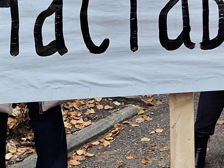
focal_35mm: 95
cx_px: 274
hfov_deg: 19.4
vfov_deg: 14.5
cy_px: -88
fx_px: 615
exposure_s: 1/247
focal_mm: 5.54
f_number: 1.8
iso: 40
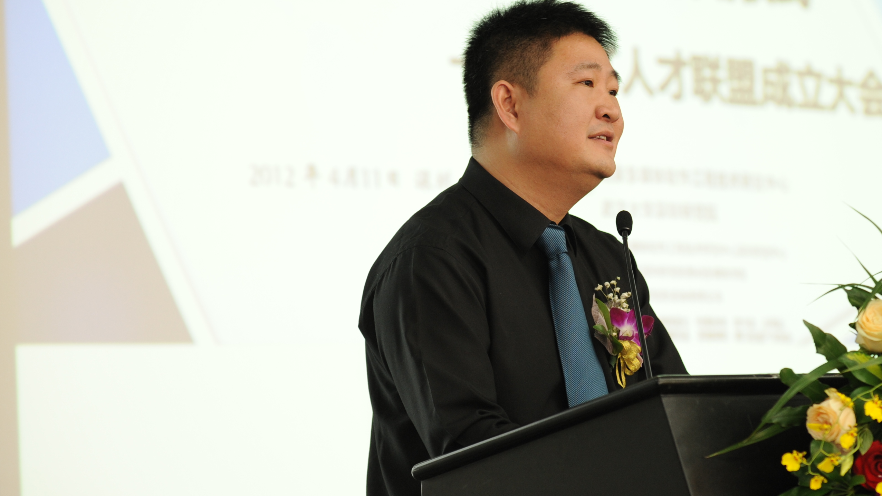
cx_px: 600
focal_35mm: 171
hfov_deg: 12.6
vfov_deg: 7.1
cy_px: 235
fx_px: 3999
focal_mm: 98
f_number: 2.8
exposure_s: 1/80
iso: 640
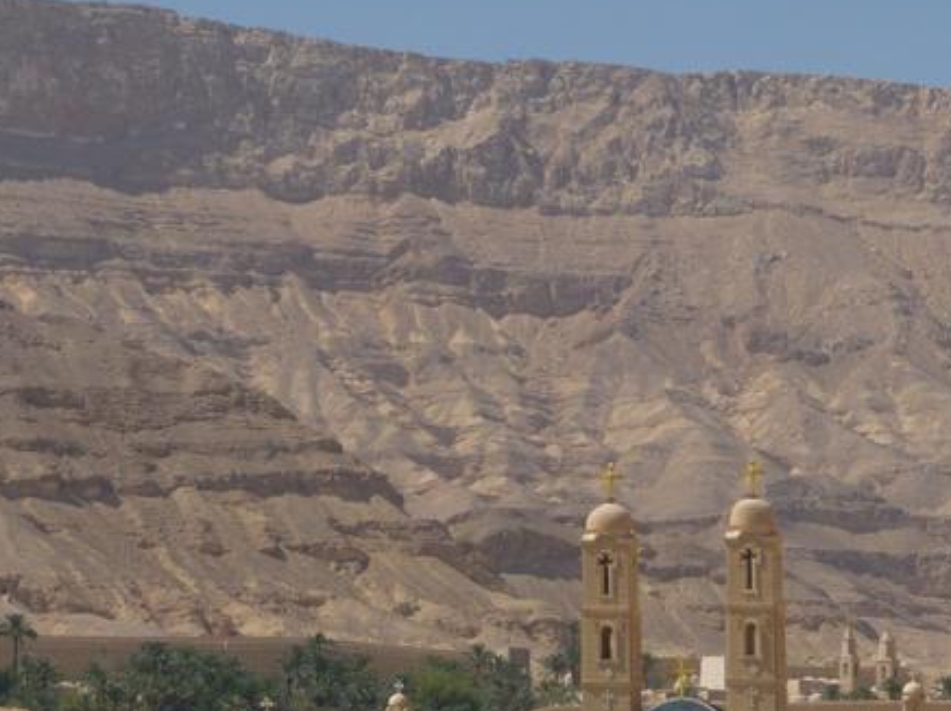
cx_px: 678
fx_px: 5242
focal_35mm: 191
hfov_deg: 10.4
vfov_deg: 7.8
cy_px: 545
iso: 100
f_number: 4.7
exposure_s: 1/1000
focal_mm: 20.3
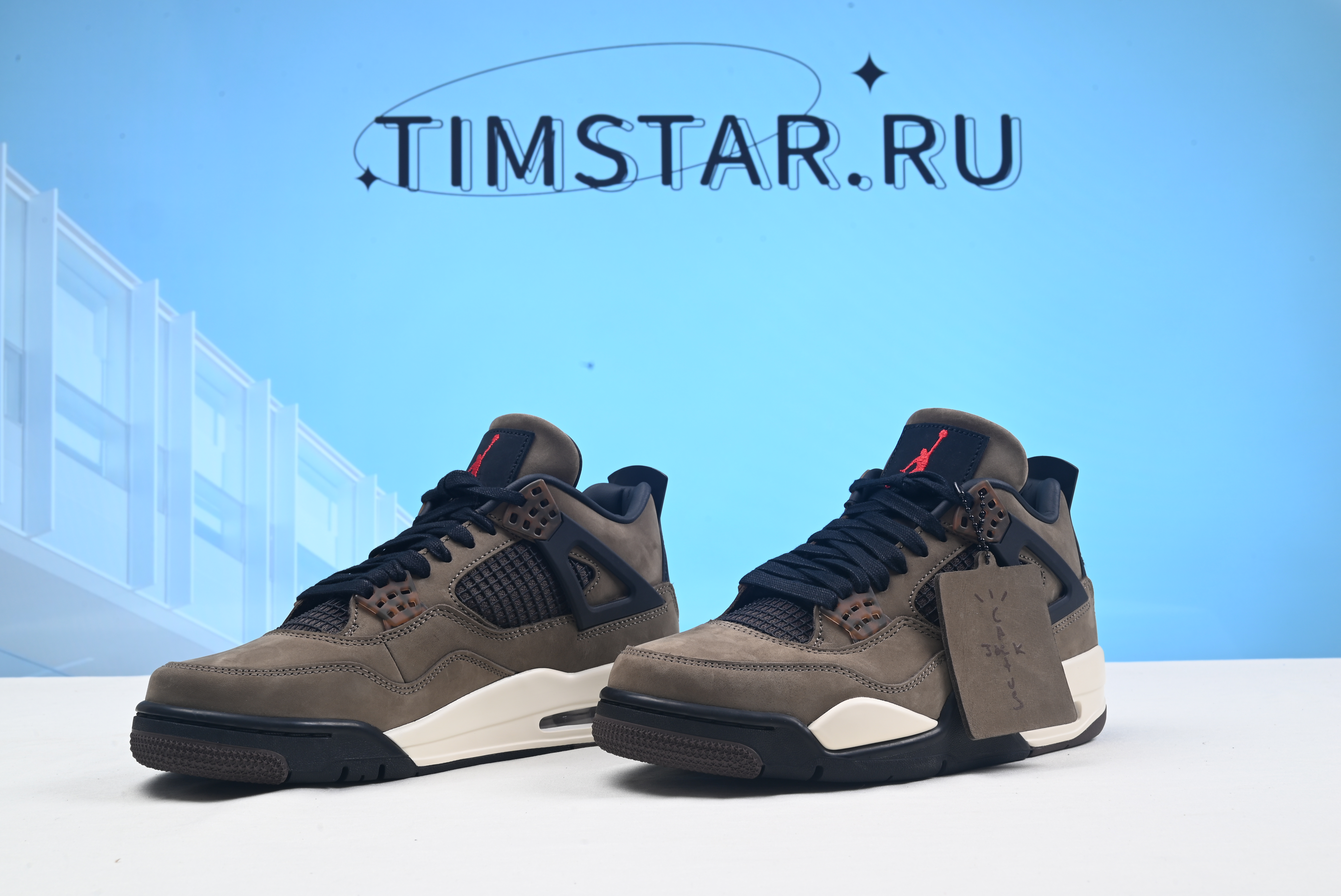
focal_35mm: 39
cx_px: 670
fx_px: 1453
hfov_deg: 49.5
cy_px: 448
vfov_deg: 34.2
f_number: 16
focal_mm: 39
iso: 100
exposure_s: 1/2
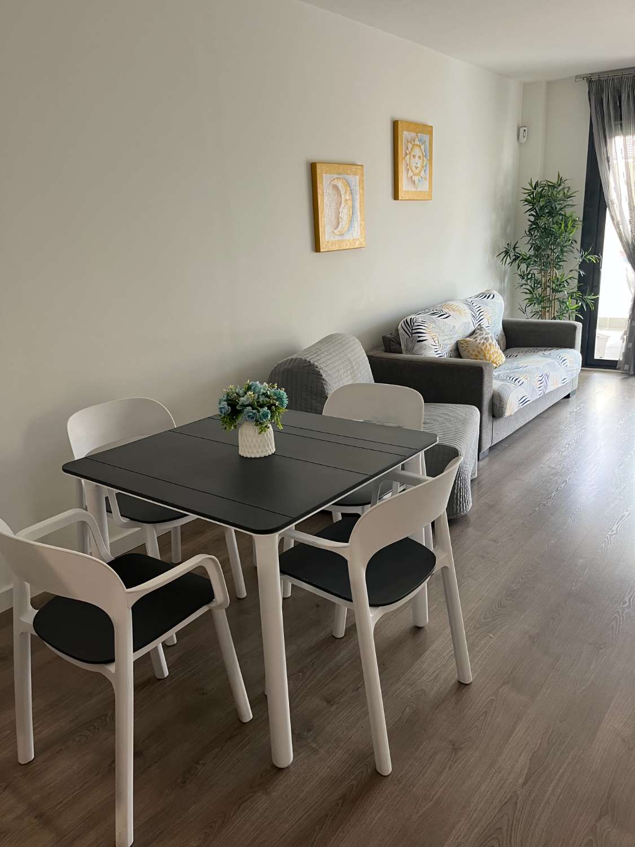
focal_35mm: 26
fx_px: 636
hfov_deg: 53.1
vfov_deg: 67.3
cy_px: 424
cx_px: 318
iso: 80
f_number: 1.6
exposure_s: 1/50
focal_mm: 5.1
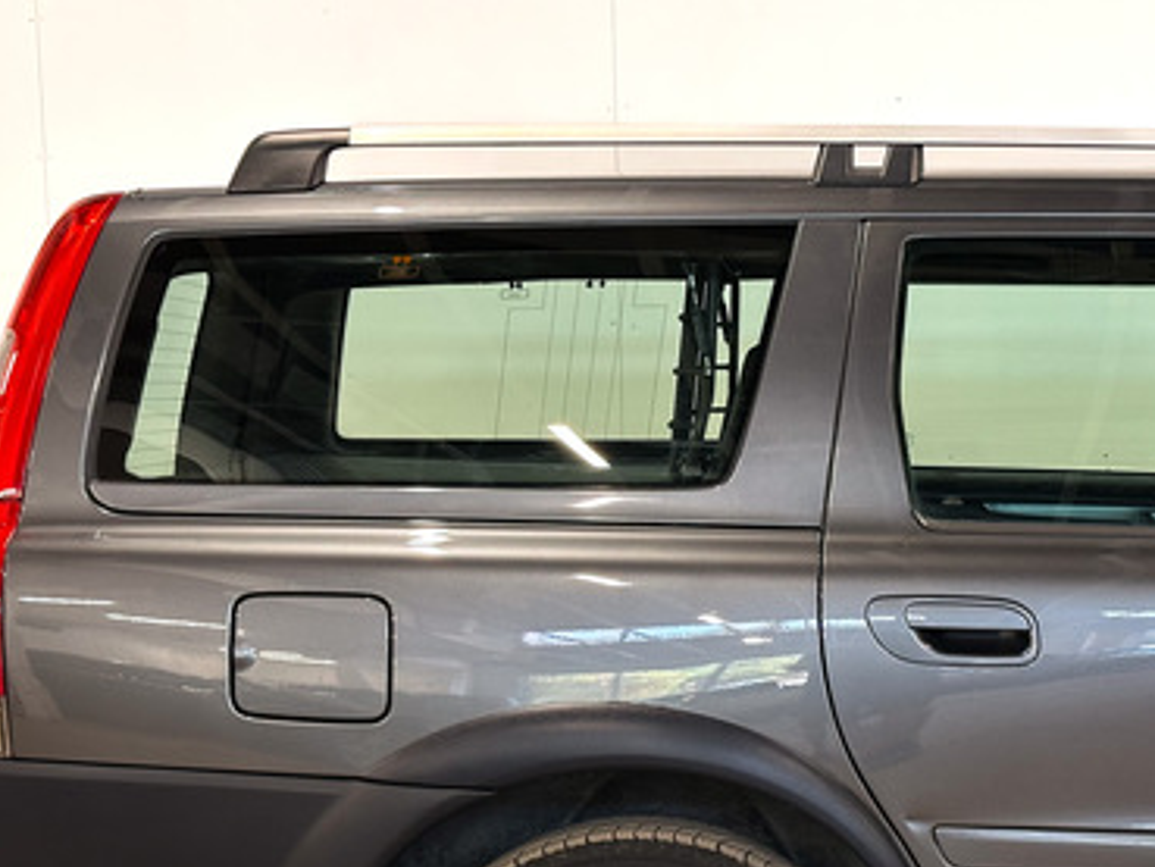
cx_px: 786
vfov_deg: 18.7
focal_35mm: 78
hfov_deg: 24.9
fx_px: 2603
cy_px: 701
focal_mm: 6.86
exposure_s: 1/35
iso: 200
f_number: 1.8
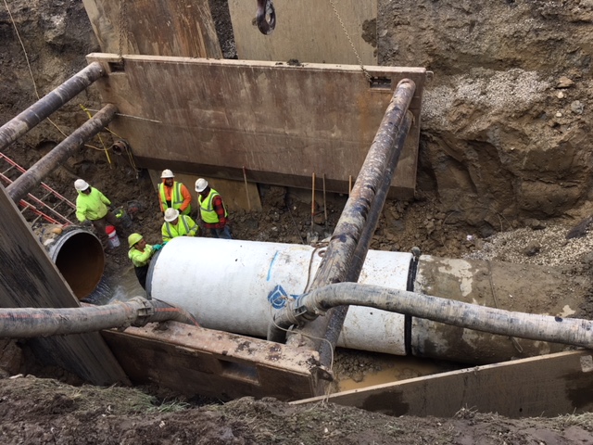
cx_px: 296
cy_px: 222
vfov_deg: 48.2
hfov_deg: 61.7
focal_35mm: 29
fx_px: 497
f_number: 2.2
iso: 25
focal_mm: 4.15
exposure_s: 1/215
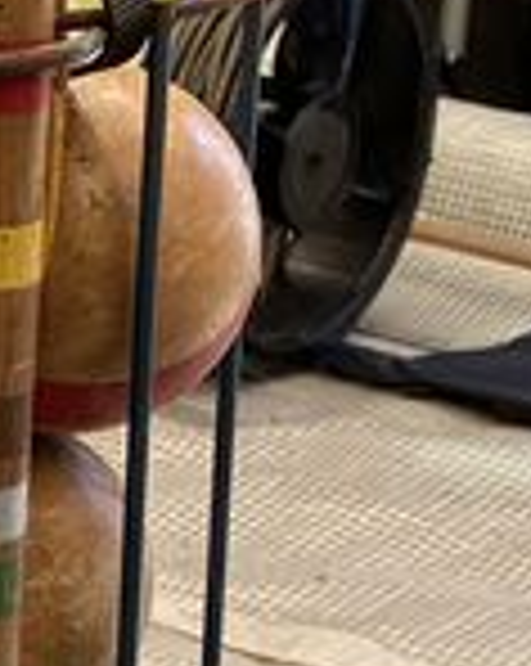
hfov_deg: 8.5
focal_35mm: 172
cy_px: 742
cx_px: -562
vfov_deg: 11.1
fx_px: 3386
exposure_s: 1/130
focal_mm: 4.25
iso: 32
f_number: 1.8
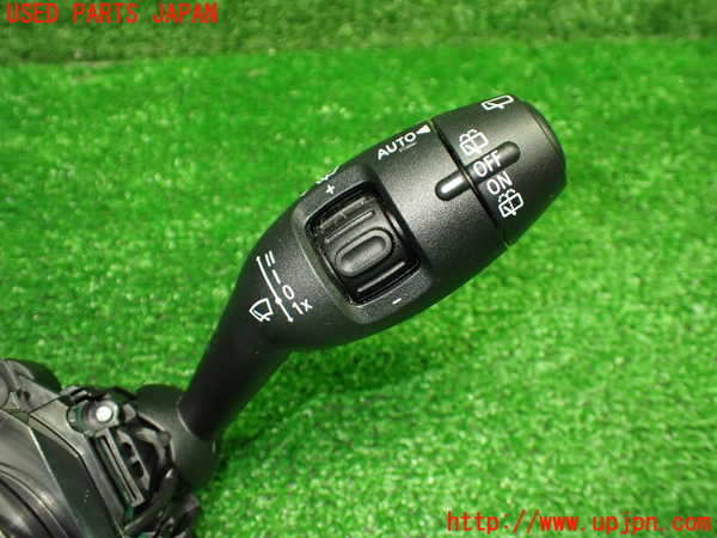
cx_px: 358
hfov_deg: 60.0
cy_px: 269
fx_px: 621
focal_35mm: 30
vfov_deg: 46.8
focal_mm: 5.4
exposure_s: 1/100
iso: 800
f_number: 2.3
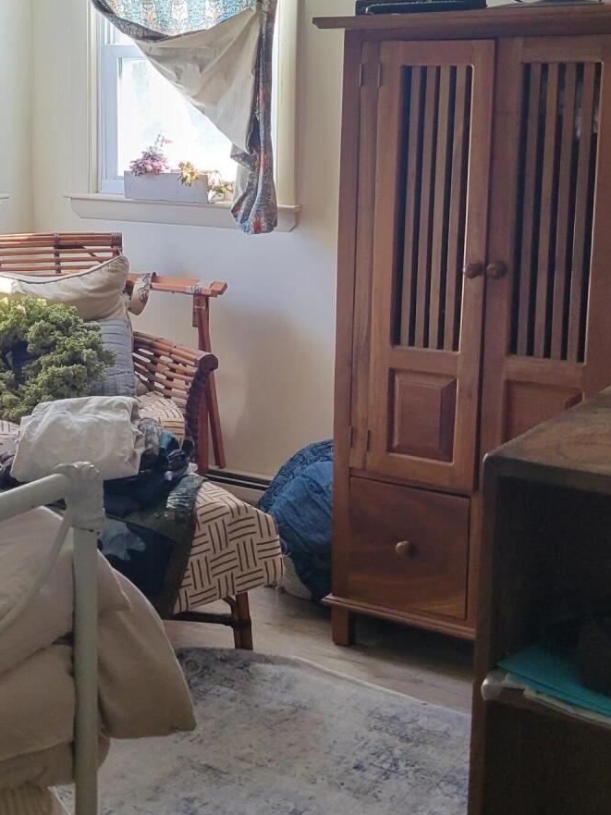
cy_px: 330
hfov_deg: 24.5
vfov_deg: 32.6
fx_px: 1388
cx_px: 129
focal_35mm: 59
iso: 200
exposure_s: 1/120
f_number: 1.8
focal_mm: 5.4
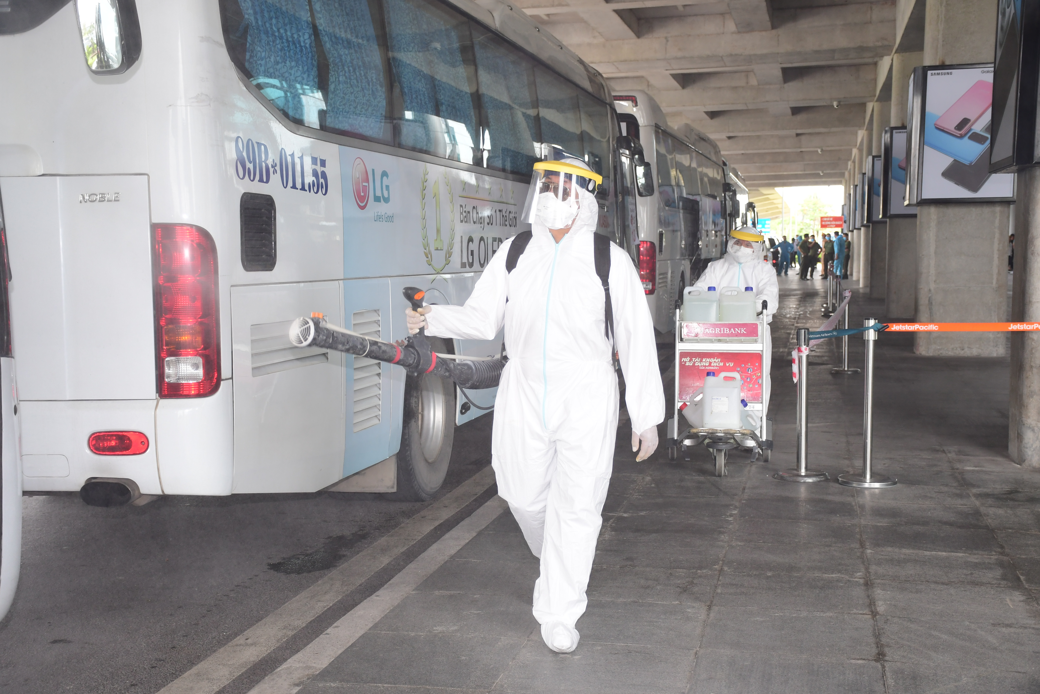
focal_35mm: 51
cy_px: 347
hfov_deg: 38.9
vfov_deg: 26.5
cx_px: 520
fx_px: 1473
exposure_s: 1/250
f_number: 4.5
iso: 500
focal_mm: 34
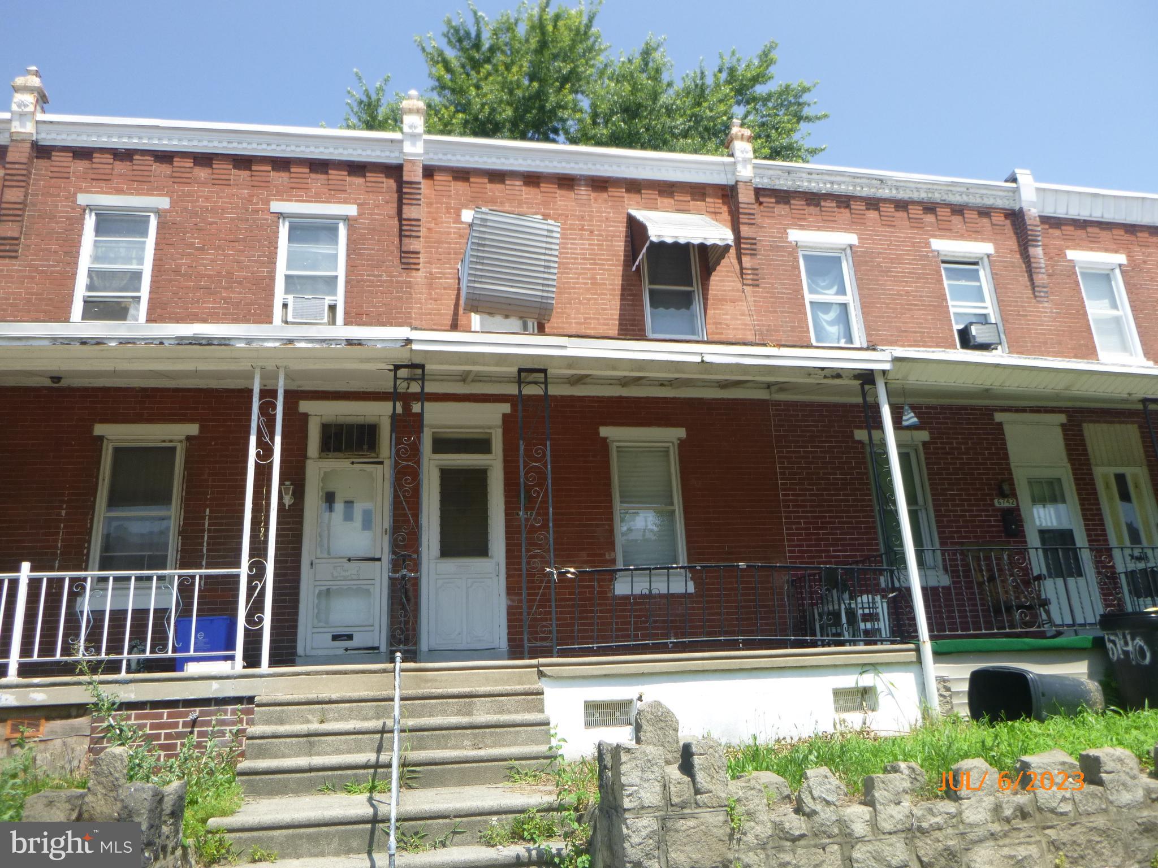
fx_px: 836
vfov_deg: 54.9
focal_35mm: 25
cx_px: 579
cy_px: 434
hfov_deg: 69.4
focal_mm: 4.5
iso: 100
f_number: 3.9
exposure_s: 1/320
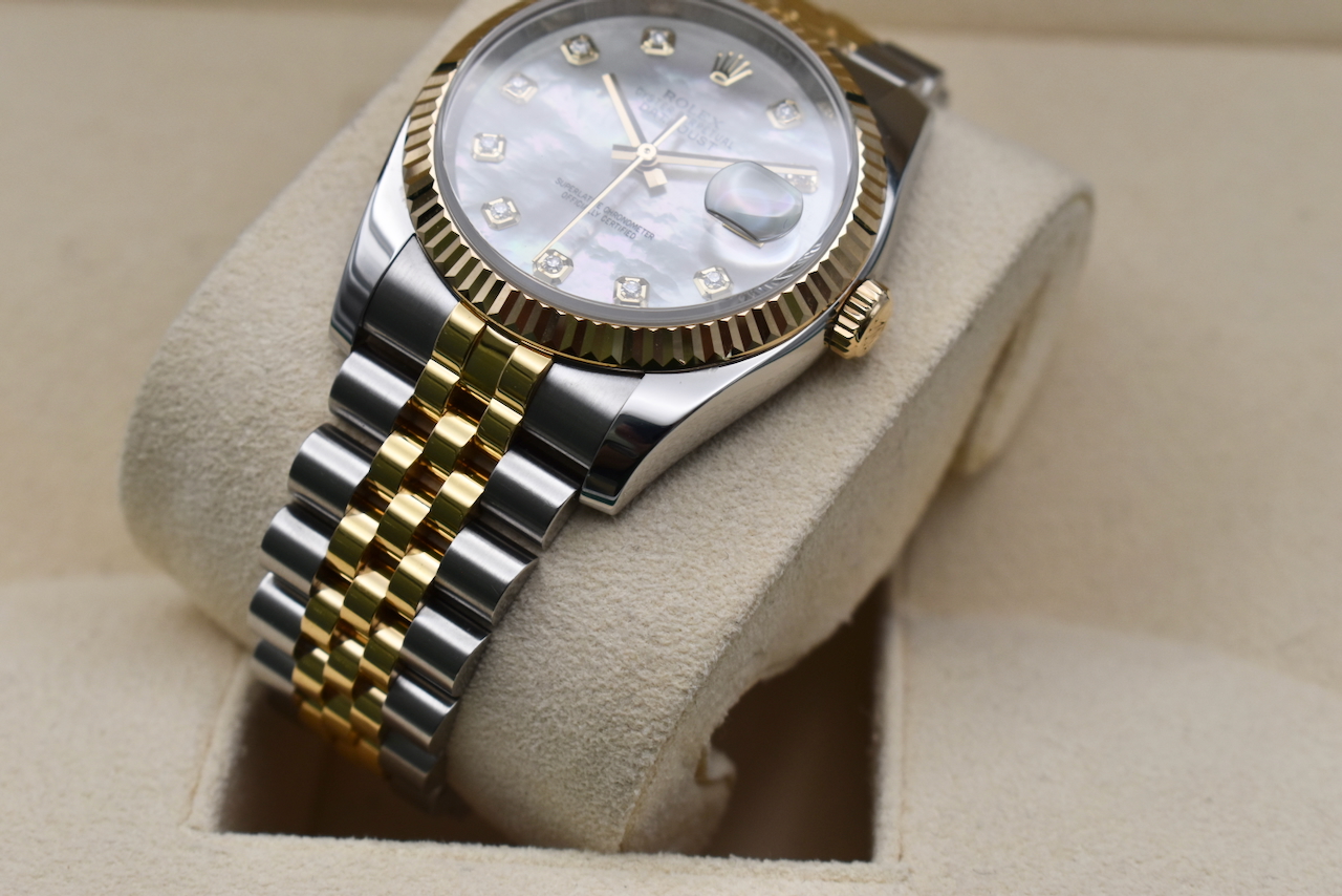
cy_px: 448
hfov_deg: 27.0
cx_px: 671
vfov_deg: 18.2
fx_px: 2796
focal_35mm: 75
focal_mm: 50
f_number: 8
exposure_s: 1/125
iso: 400
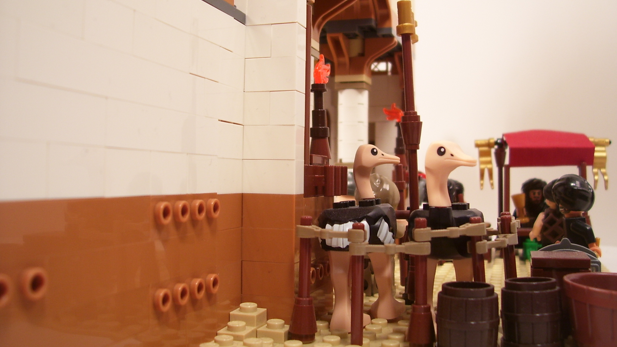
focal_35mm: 38
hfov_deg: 52.8
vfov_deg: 31.1
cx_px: 310
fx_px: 622
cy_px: 134
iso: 80
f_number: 2.7
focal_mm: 5.6
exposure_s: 1/45
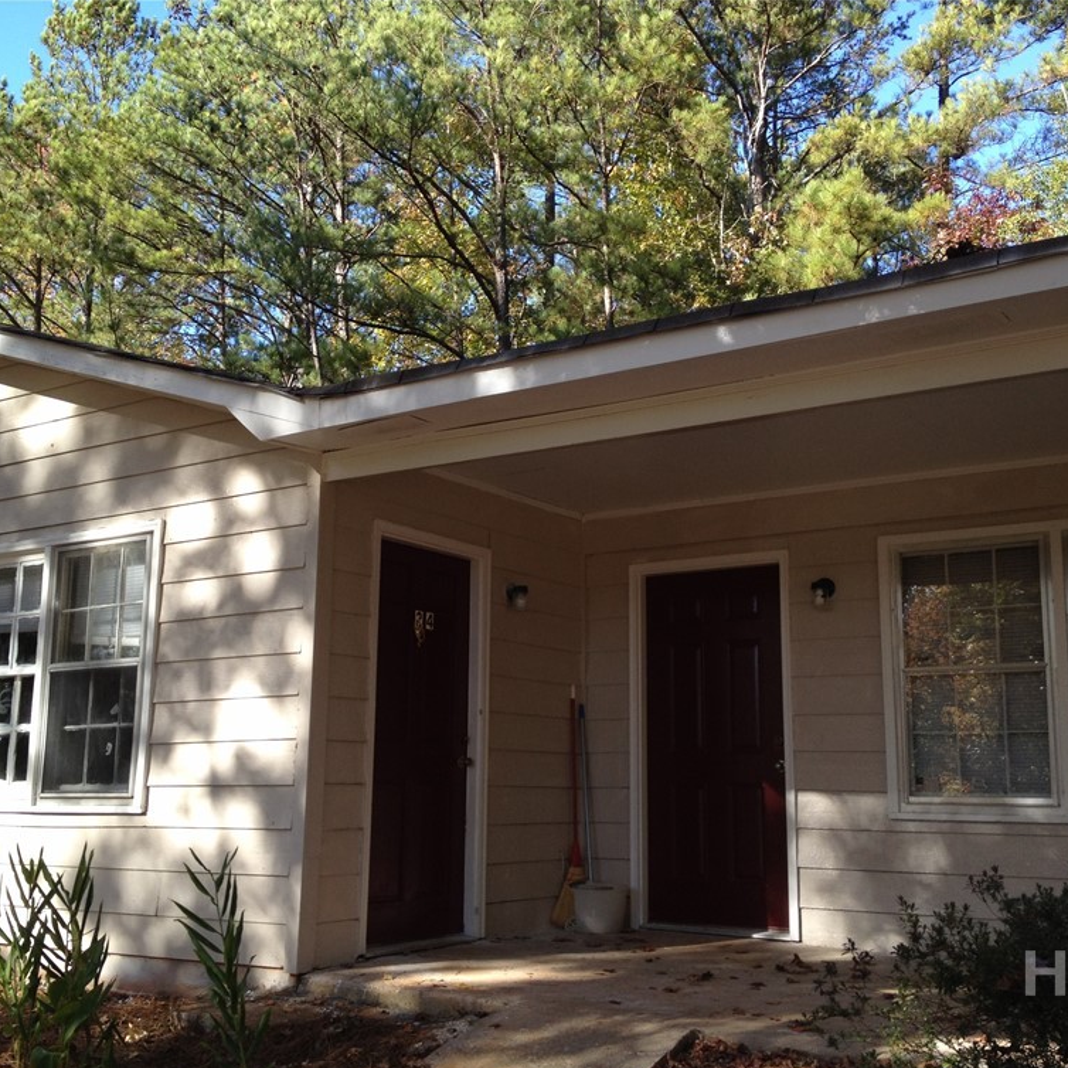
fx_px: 1466
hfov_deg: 40.0
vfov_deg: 40.0
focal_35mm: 42
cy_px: 542
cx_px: 494
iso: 64
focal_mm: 4.28
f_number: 2.4
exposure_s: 1/314
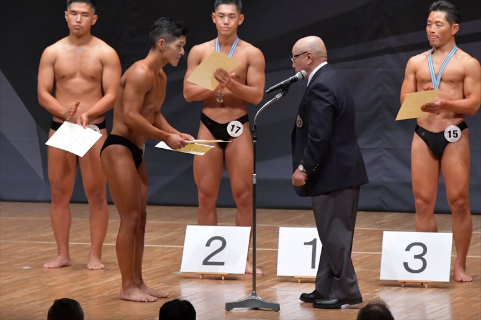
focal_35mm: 285
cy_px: 160
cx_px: 240
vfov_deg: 4.8
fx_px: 3806
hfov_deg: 7.2
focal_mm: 190
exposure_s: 1/400
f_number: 5.6
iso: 6400
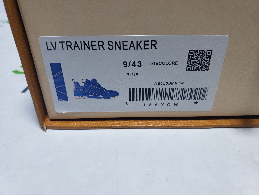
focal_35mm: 26
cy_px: 98
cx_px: 130
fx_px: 195
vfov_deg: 53.1
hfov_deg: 67.3
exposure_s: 1/421
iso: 50
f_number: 1.5
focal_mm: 4.3
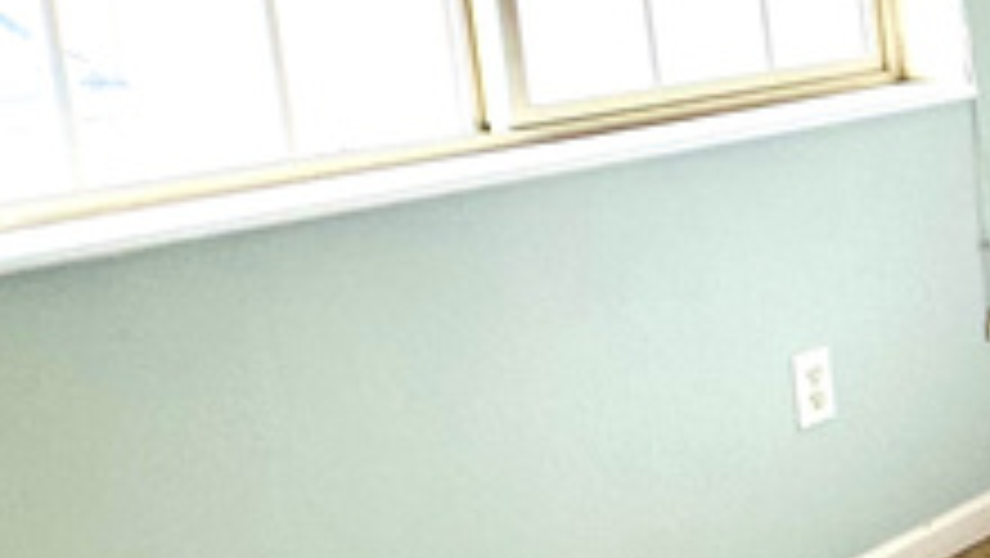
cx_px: 1980
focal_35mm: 71
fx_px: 1865
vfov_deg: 16.9
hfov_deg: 18.8
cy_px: 153
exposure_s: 1/120
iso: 100
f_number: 2.2
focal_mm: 2.22
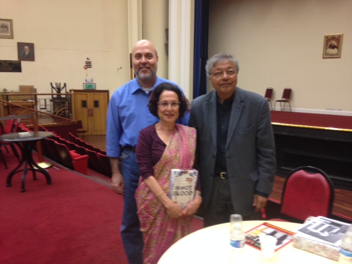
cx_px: 176
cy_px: 132
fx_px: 336
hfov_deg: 55.4
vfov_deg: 42.9
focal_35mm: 33
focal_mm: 4.12
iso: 160
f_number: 2.4
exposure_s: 1/20
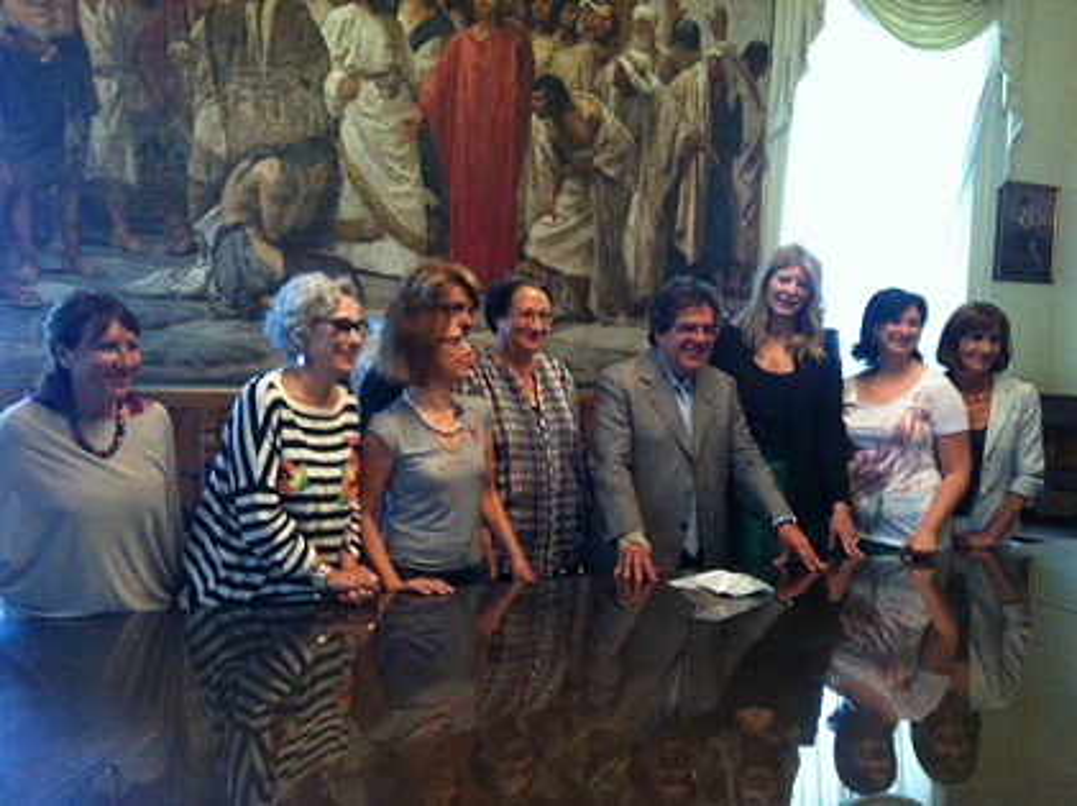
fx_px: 1088
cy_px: 403
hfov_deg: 52.7
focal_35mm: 35
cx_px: 538
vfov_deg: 40.6
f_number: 2.8
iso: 320
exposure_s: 1/15
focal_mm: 3.85
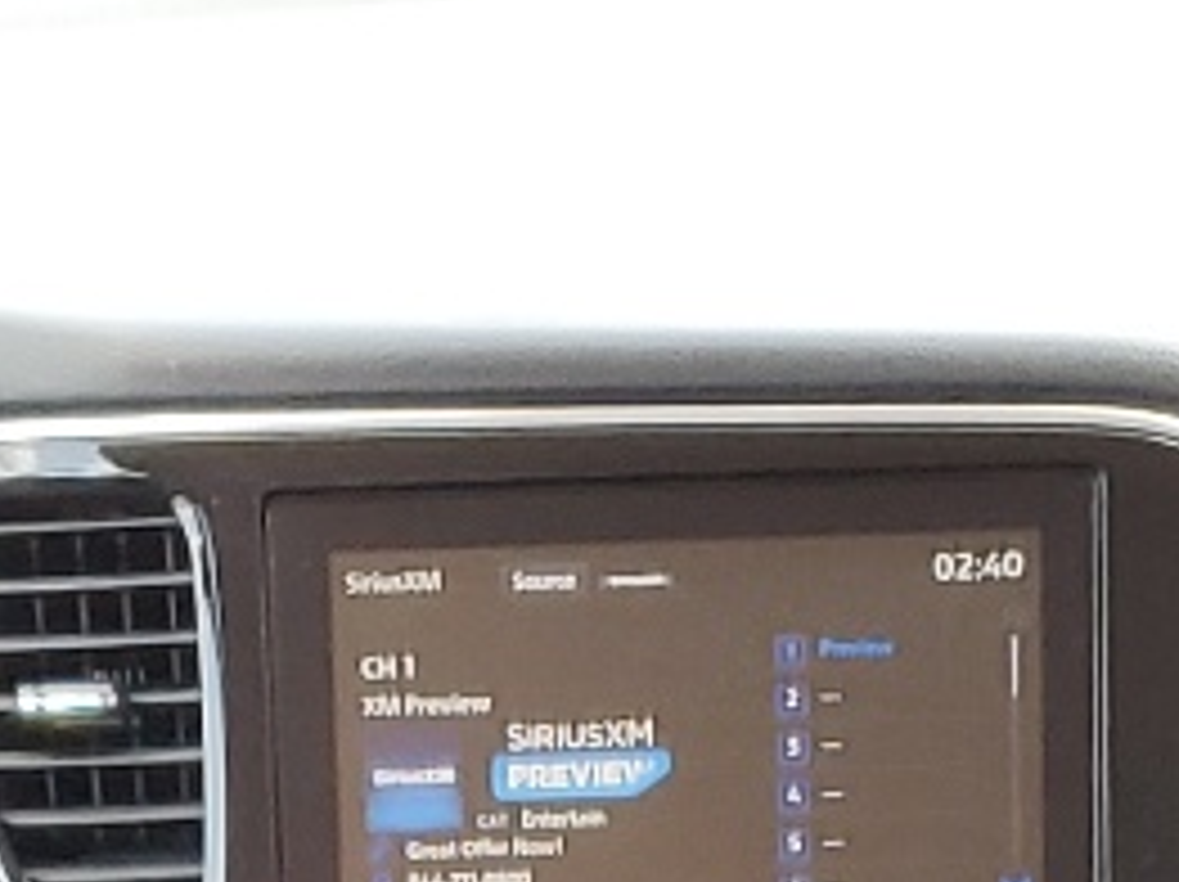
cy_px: 2556
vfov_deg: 8.1
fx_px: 5410
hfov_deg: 12.4
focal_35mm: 159
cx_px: 639
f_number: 1.5
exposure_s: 1/120
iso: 59
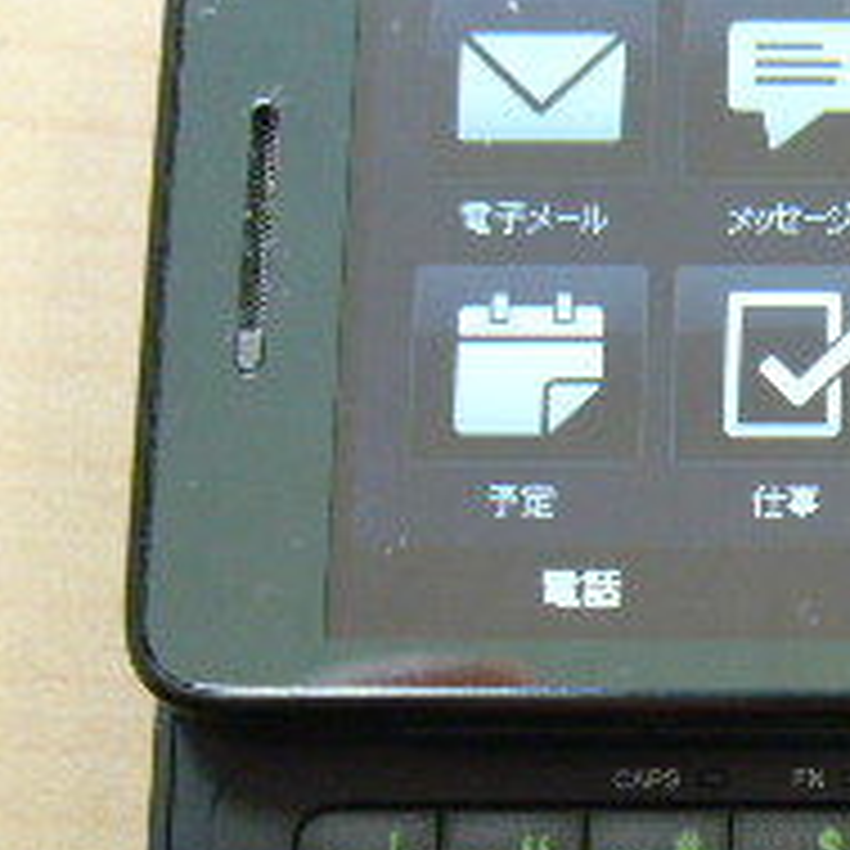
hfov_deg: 15.7
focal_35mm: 105
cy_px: 661
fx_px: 2917
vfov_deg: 16.5
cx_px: 1111
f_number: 2.8
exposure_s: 1/15
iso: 100
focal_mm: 5.8
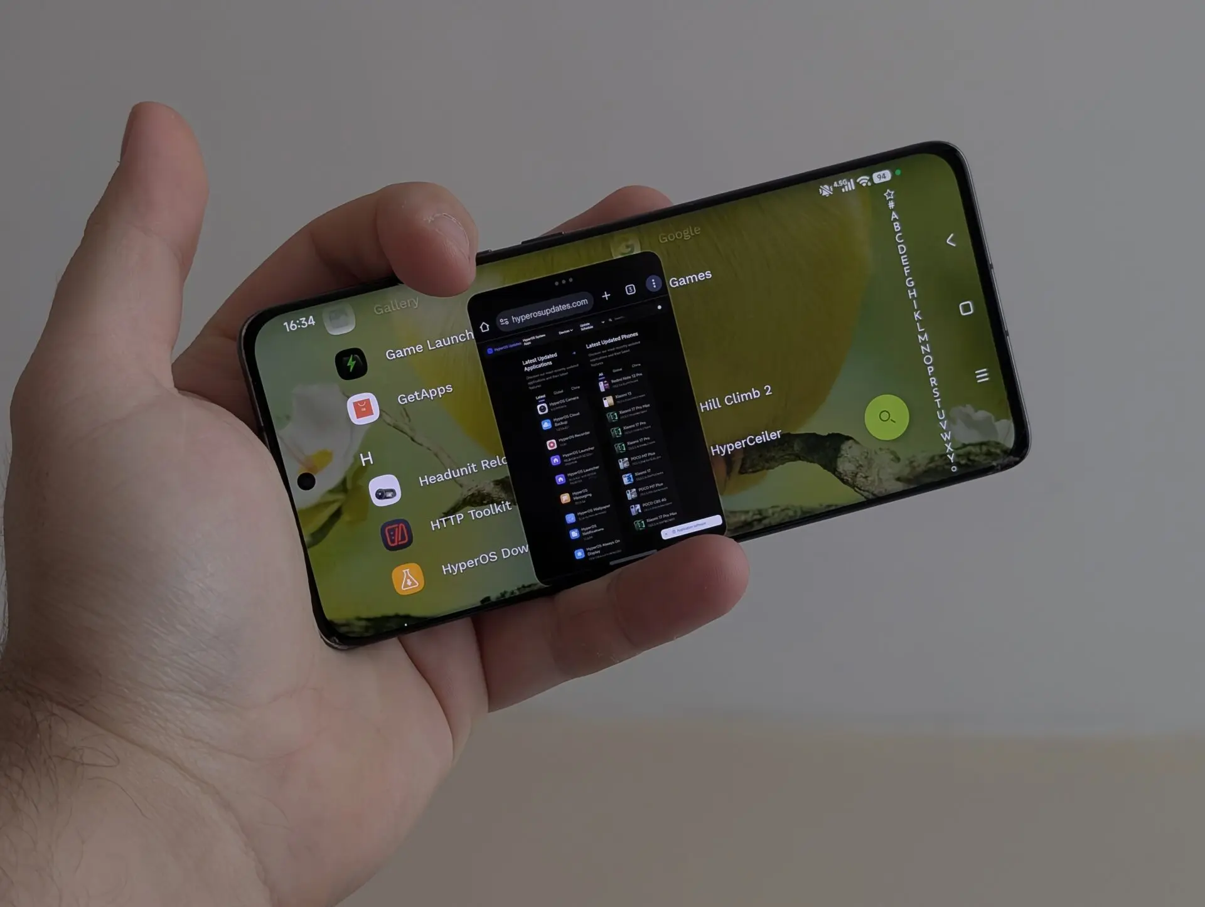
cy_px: 454
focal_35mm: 49
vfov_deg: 29.8
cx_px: 602
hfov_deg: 38.9
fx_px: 1708
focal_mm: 6.9
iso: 372
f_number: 1.68
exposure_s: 1/245
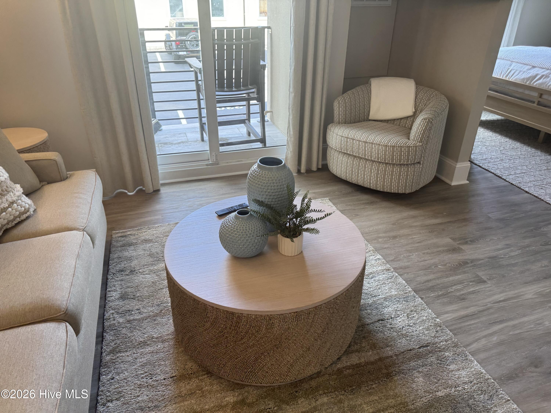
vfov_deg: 56.8
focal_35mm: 24
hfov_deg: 71.6
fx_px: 382
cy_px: 206
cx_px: 276
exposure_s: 1/120
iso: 200
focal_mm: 6.76
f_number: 1.78
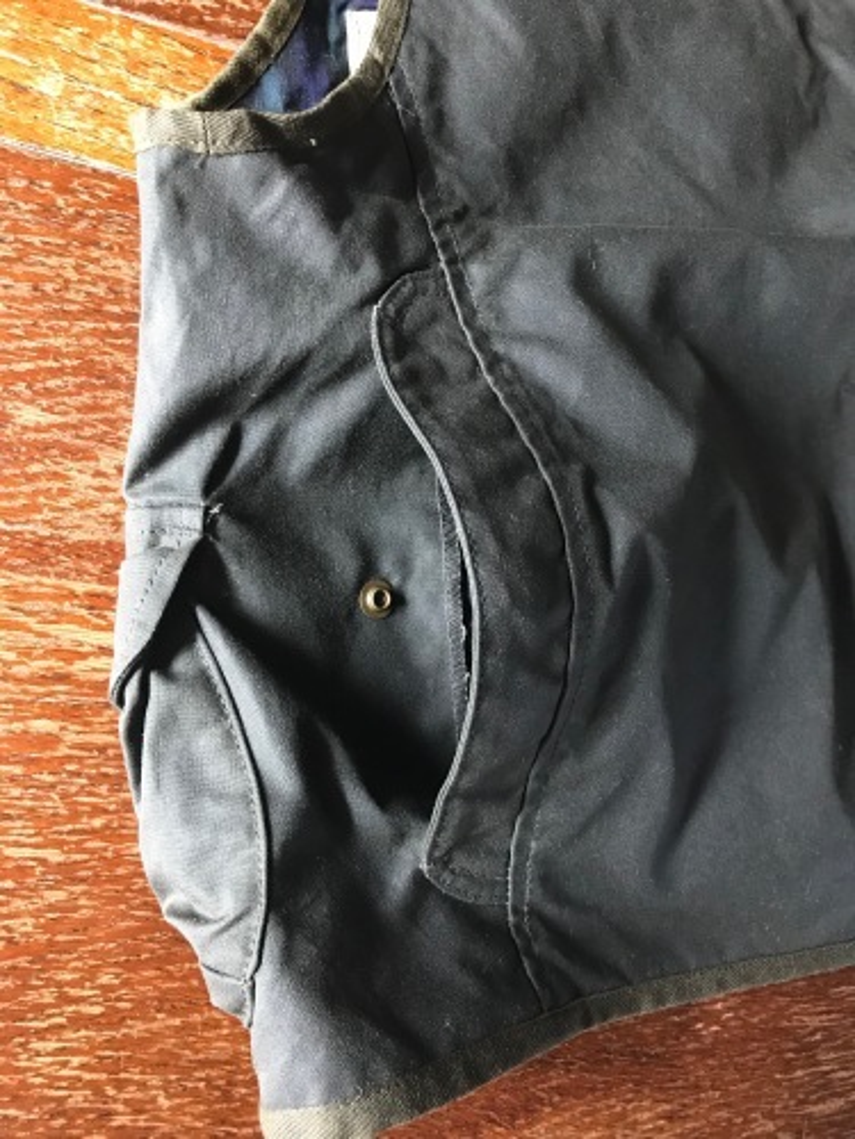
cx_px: 428
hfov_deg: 49.7
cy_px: 570
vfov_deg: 63.4
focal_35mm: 28
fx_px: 922
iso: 80
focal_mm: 3.99
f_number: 1.8
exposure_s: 1/15
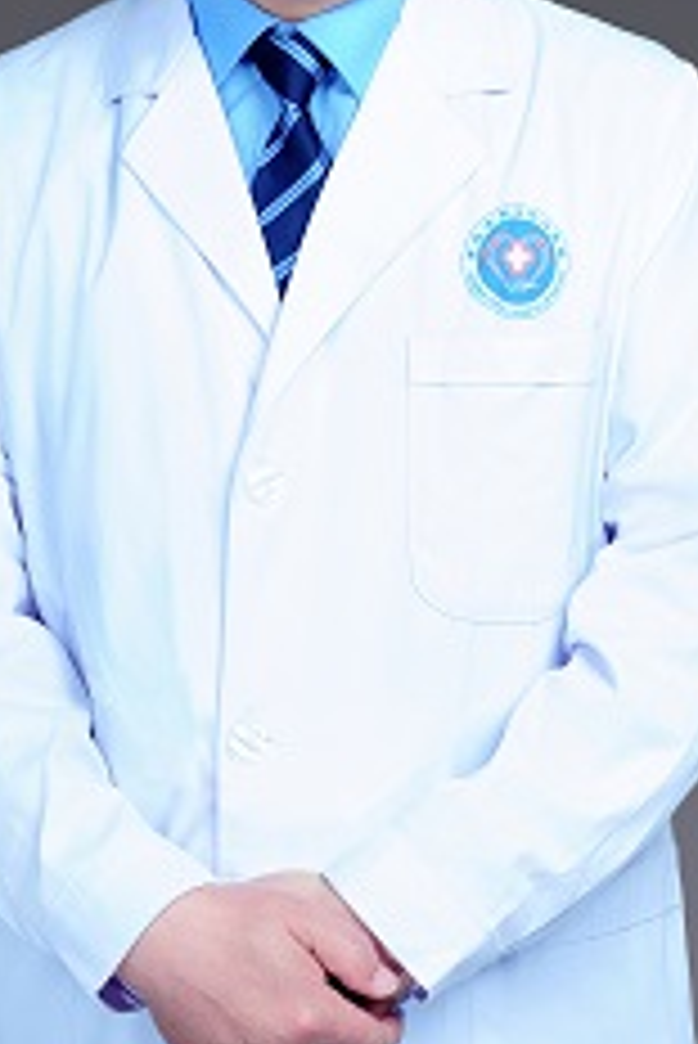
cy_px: 333
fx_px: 2817
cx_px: 293
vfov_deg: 20.9
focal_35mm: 97
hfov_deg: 14.1
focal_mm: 50
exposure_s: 1/125
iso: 200
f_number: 9
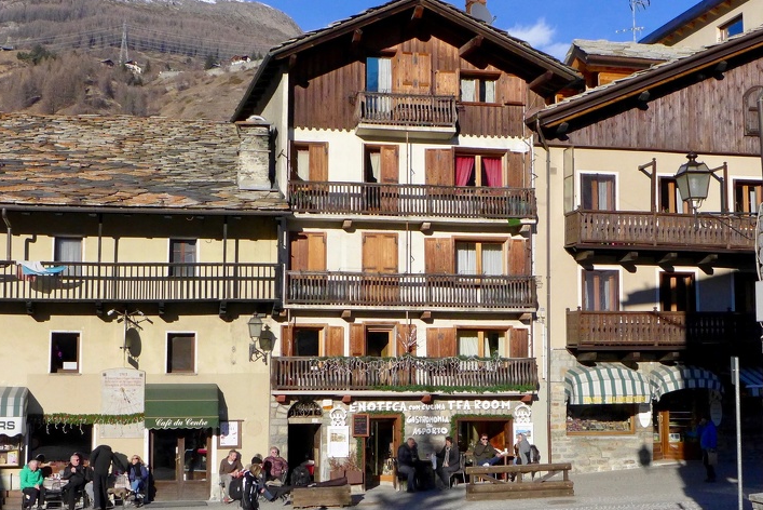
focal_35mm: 57
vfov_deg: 23.8
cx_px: 435
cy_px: 277
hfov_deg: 35.0
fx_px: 1209
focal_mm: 7.9
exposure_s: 1/1000
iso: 400
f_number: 3.2
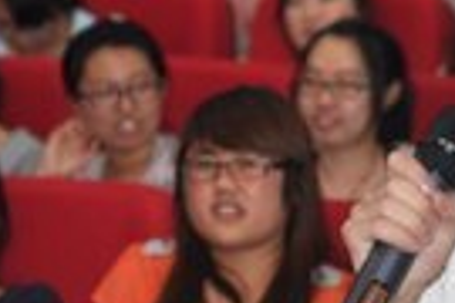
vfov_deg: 5.0
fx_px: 3501
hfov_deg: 7.4
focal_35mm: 277
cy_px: 178
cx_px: 583
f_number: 2.8
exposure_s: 1/60
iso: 200
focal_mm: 50
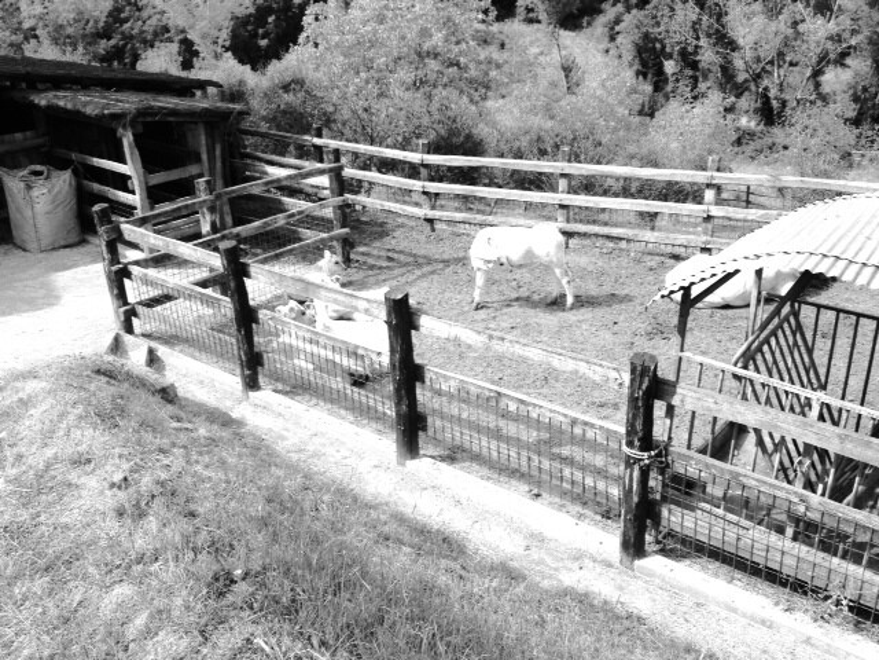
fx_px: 889
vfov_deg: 40.7
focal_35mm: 35
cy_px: 330
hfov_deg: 52.6
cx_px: 440
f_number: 2.4
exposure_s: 1/1126
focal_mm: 4.28
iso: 50
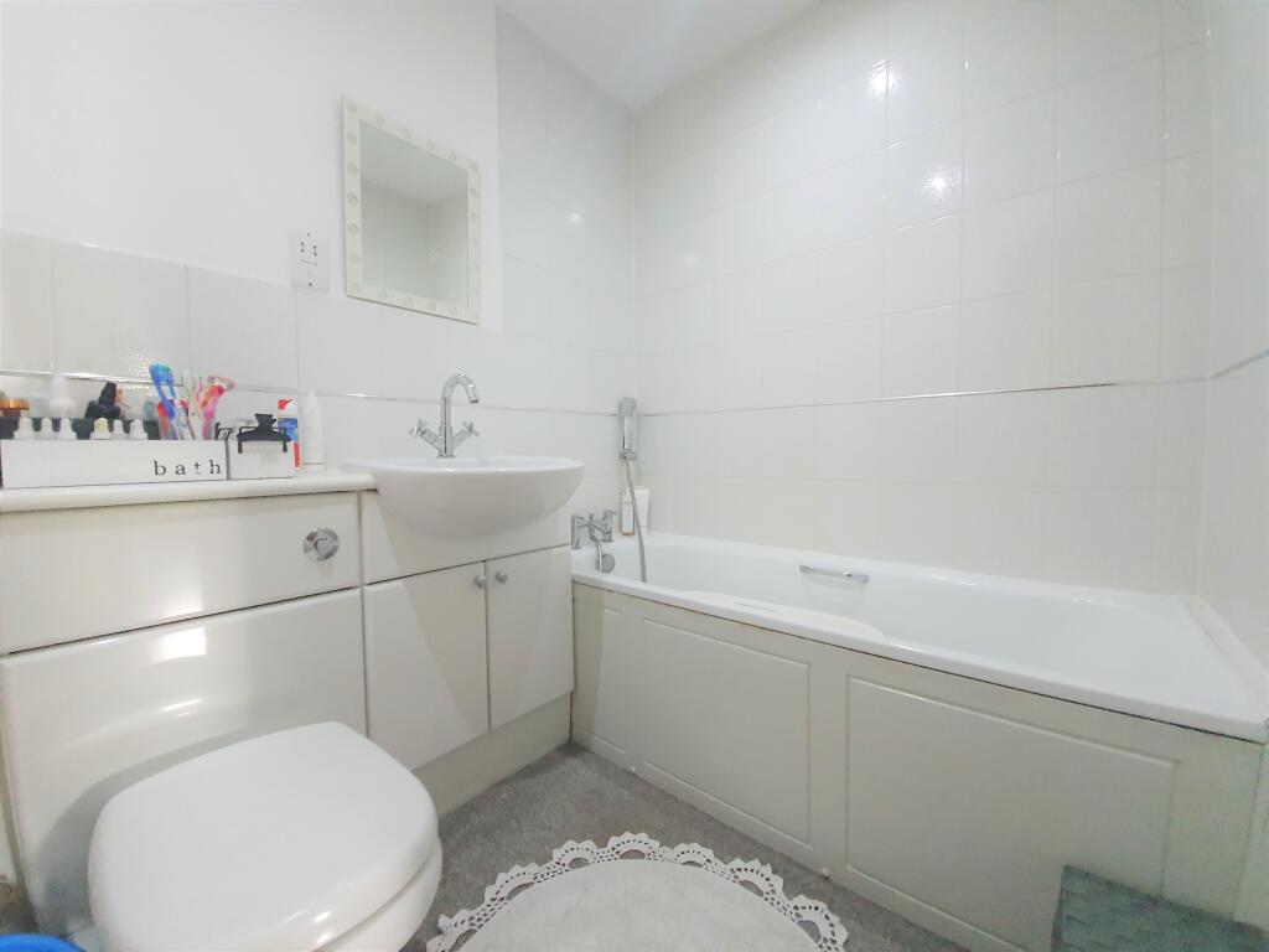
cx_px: 634
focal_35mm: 13
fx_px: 477
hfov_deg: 106.2
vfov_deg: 89.9
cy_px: 476
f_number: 2.2
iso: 640
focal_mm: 1.8
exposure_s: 1/25
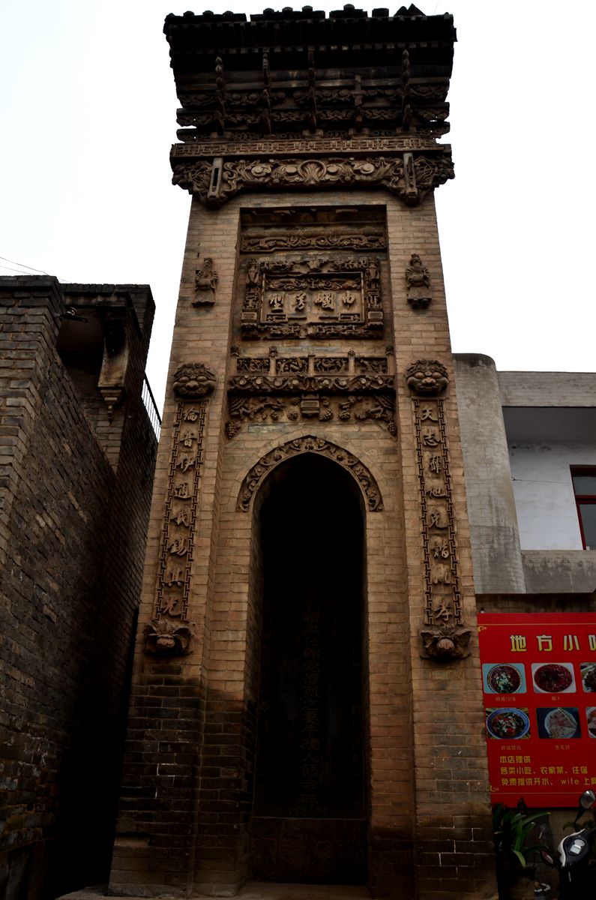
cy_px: 450
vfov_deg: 67.5
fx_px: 673
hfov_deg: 47.7
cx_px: 298
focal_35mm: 27
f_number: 10
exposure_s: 1/80
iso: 200
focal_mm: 18
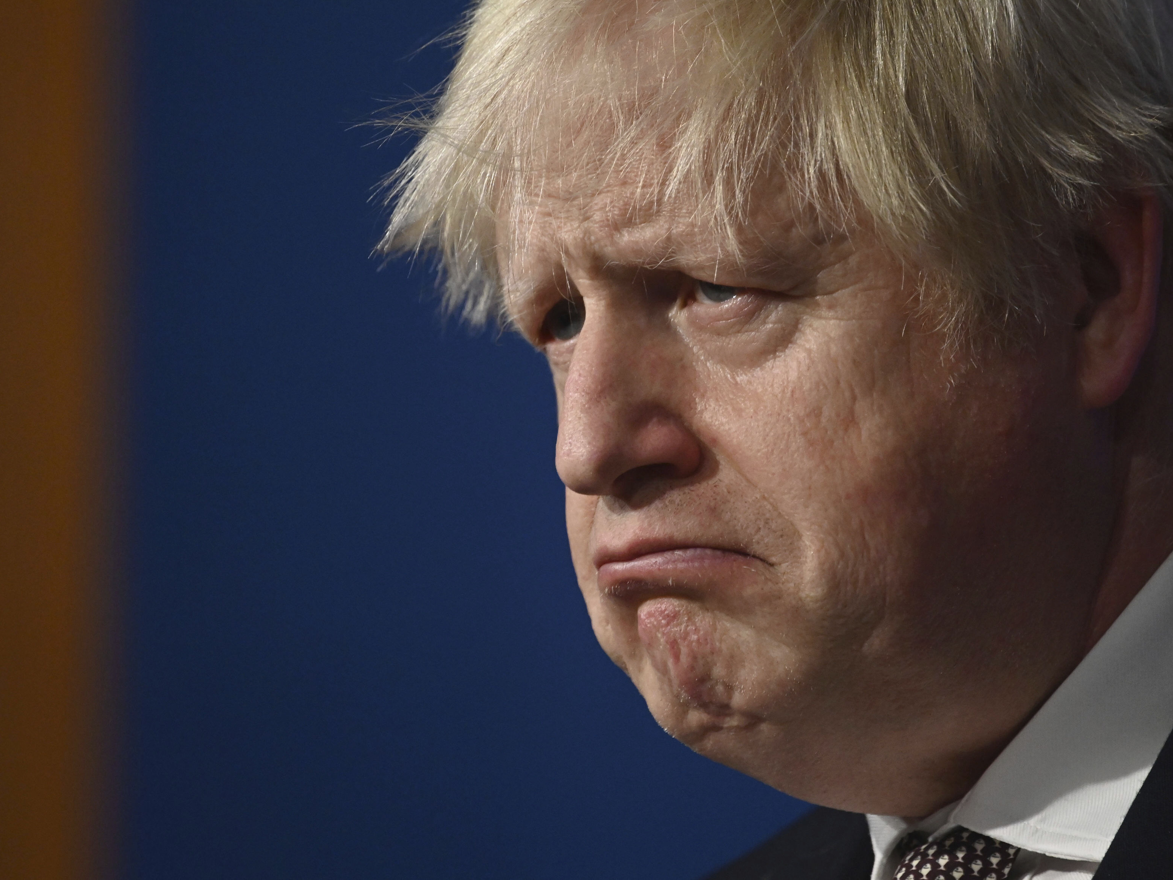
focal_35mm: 542
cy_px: 439
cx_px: 648
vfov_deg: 2.7
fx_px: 18366
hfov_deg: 3.7
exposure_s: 1/320
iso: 8000
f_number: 6.7
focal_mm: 500
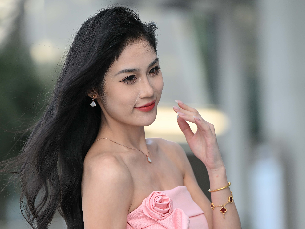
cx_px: 152
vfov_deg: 6.0
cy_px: 198
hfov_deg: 8.0
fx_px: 2167
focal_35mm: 246
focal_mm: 170
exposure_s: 1/800
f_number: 3.5
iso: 500
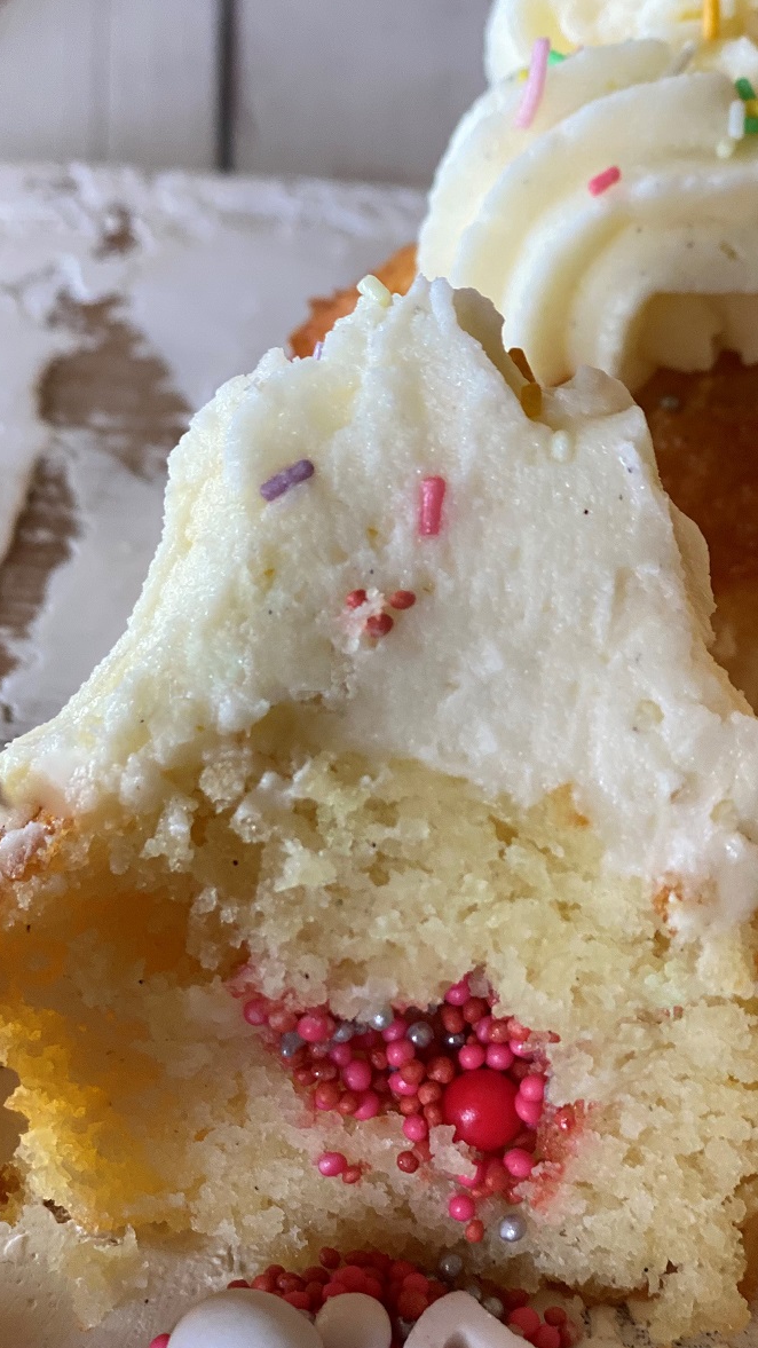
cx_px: 437
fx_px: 2752
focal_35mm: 77
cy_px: 797
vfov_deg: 27.5
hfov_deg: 15.7
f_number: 2
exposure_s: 1/100
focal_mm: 6
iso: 125
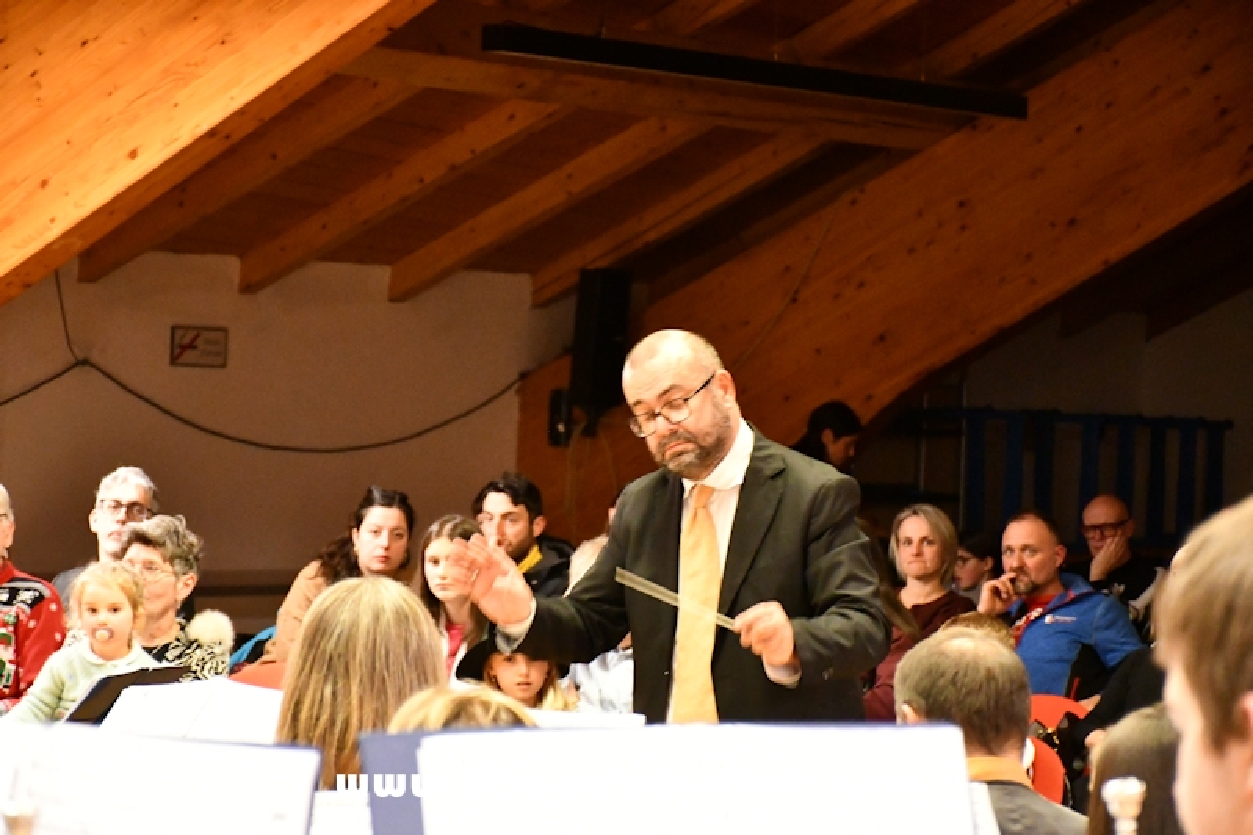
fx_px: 4176
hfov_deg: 17.1
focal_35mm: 120
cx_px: 626
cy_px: 418
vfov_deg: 11.4
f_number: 5.3
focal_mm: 80
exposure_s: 1/60
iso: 12800
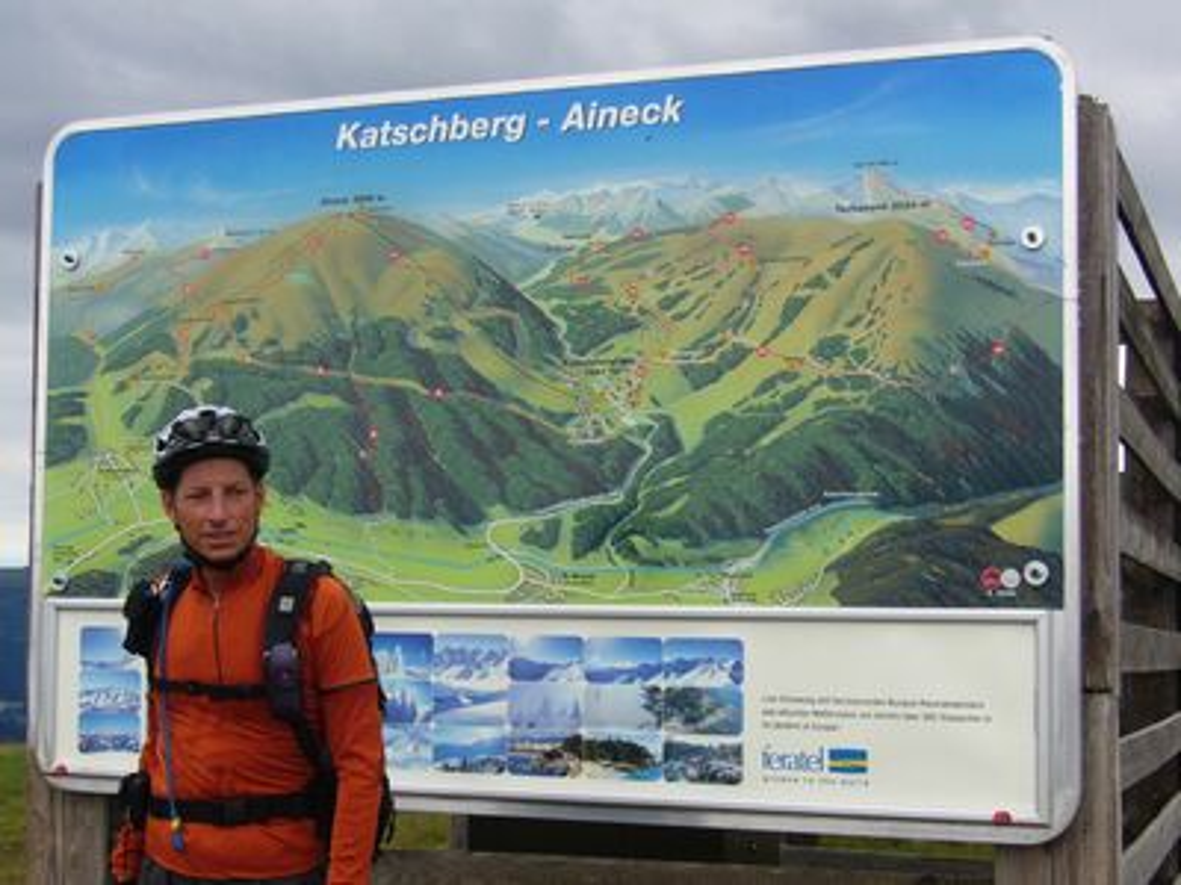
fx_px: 1876
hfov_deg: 34.9
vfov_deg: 26.6
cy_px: 442
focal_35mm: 55
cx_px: 590
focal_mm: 9.1
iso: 80
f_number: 7
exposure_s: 1/100
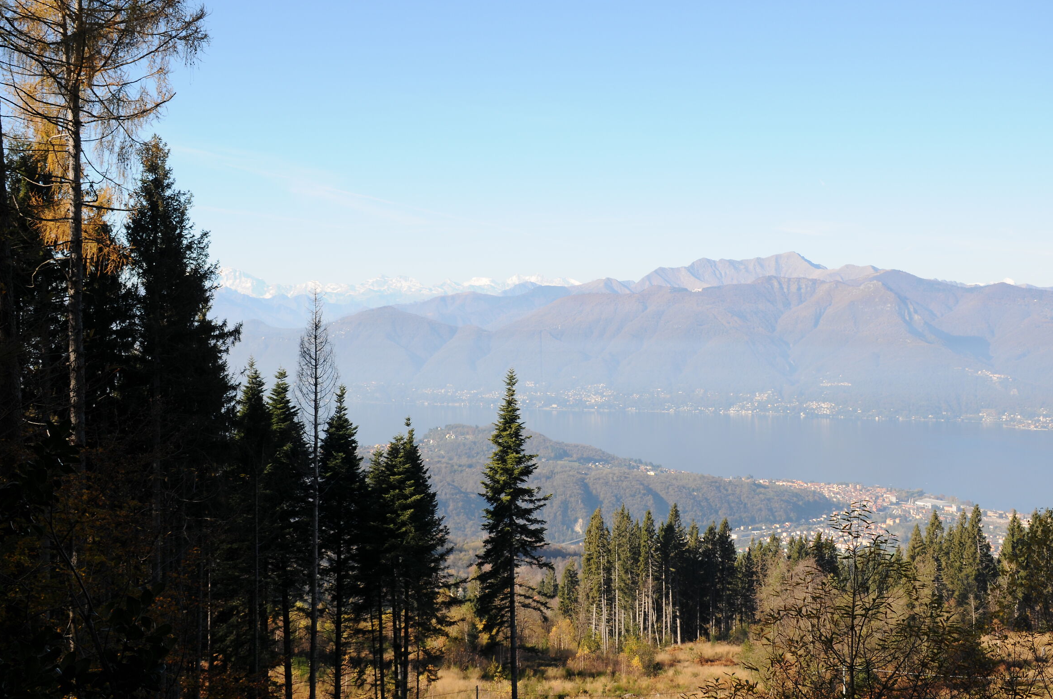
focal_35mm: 42
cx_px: 534
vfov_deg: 32.2
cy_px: 343
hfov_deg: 46.9
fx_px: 1213
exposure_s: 1/320
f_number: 9
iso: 200
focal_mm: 27
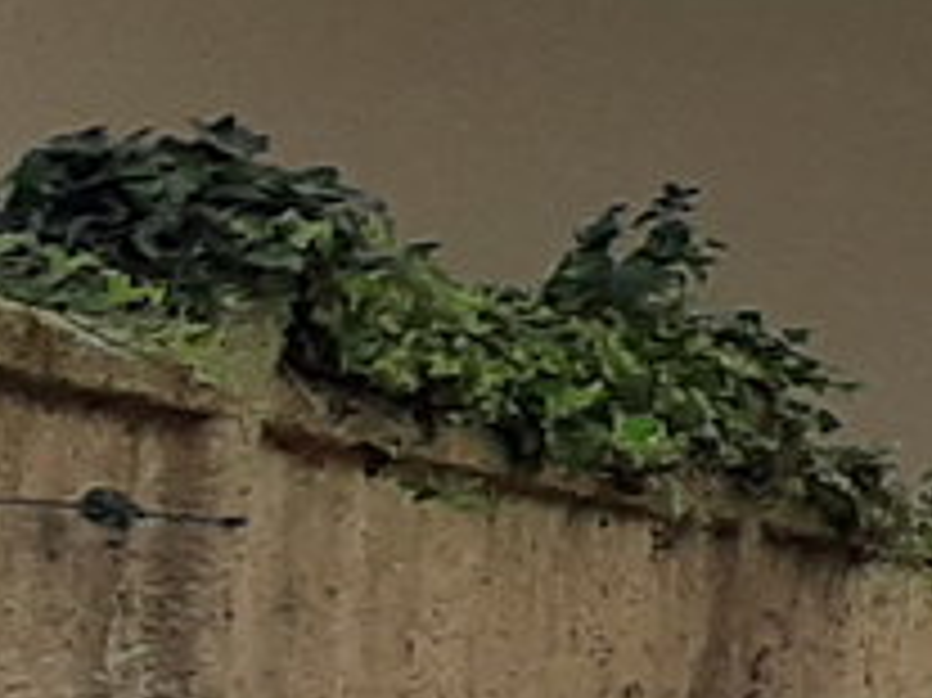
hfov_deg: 9.1
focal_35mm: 139
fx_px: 3740
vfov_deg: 10.2
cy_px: -446
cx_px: 3278
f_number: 2.4
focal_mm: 1.87
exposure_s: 1/609
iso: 40
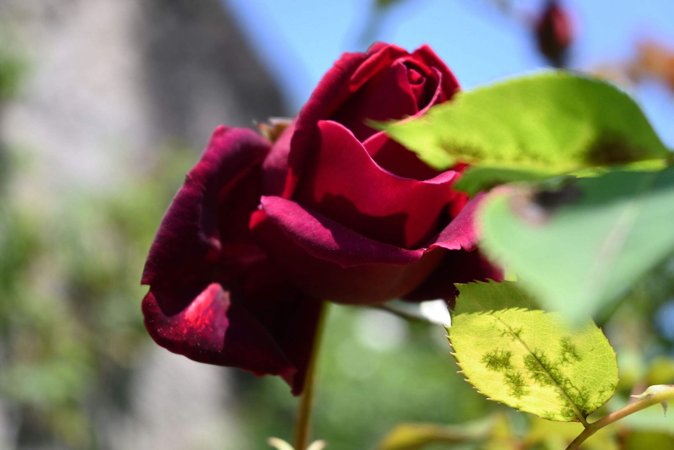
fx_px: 1404
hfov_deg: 27.0
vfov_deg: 18.2
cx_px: 337
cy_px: 225
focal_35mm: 75
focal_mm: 50
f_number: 6.3
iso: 250
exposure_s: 1/200
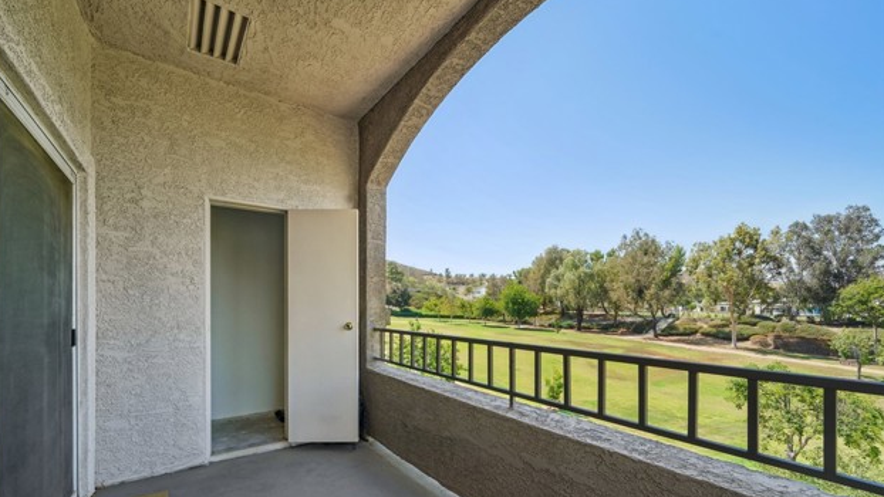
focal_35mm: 14
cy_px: 270
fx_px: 328
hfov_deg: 106.8
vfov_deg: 74.2
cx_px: 438
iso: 100
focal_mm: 13
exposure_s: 1/80
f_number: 8
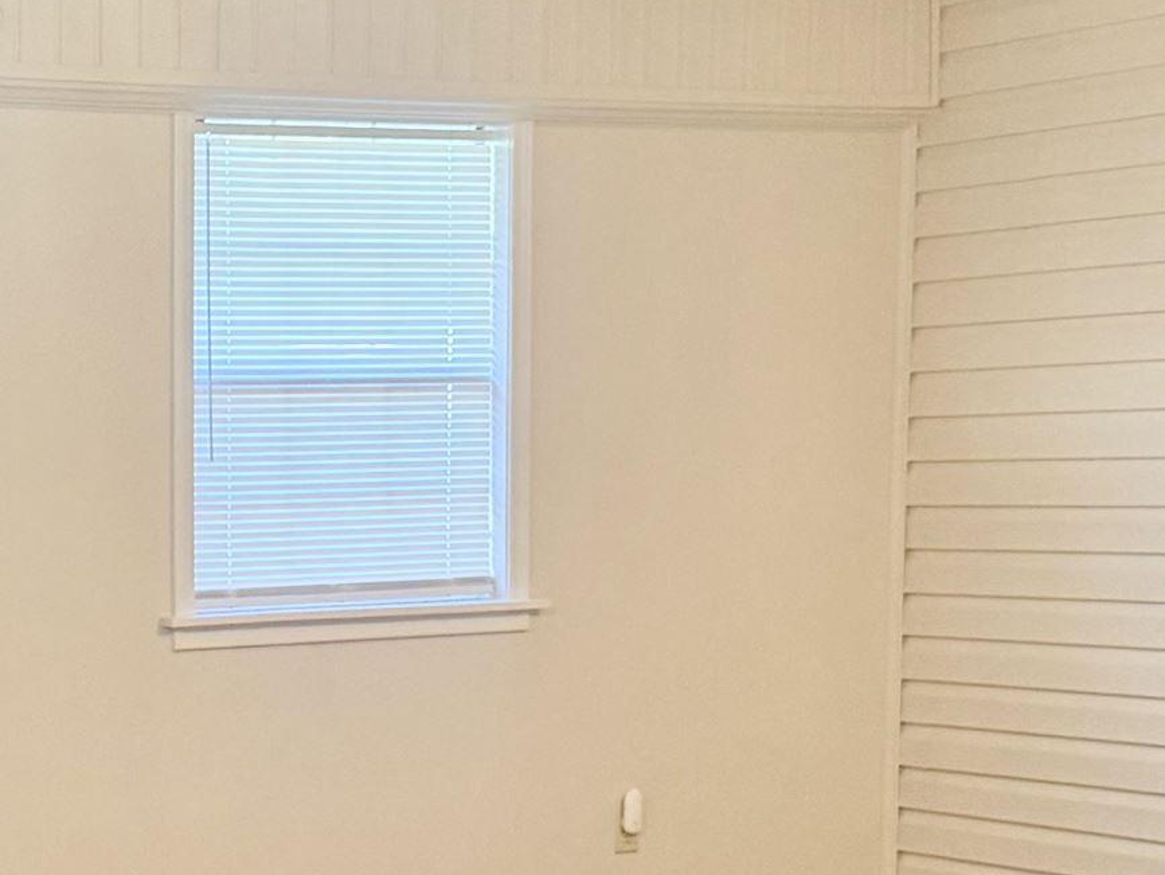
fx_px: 2862
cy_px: 759
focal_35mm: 85
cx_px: -86
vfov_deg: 17.2
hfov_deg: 21.9
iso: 320
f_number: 1.78
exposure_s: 1/60
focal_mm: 6.76
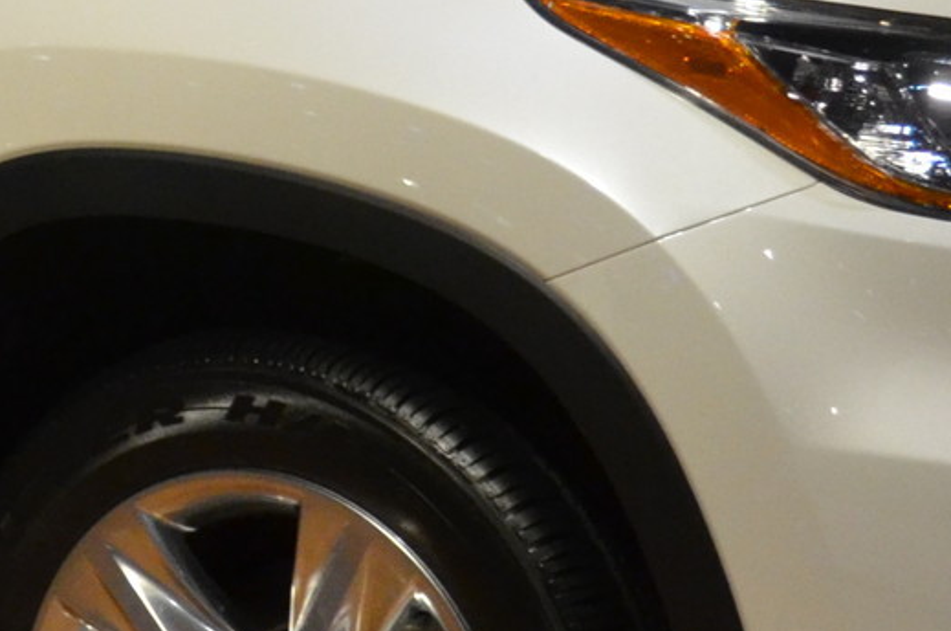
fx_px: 4957
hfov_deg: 10.9
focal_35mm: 188
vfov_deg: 7.2
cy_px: -40
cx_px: 2
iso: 1600
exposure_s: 1/320
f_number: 3.8
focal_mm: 26
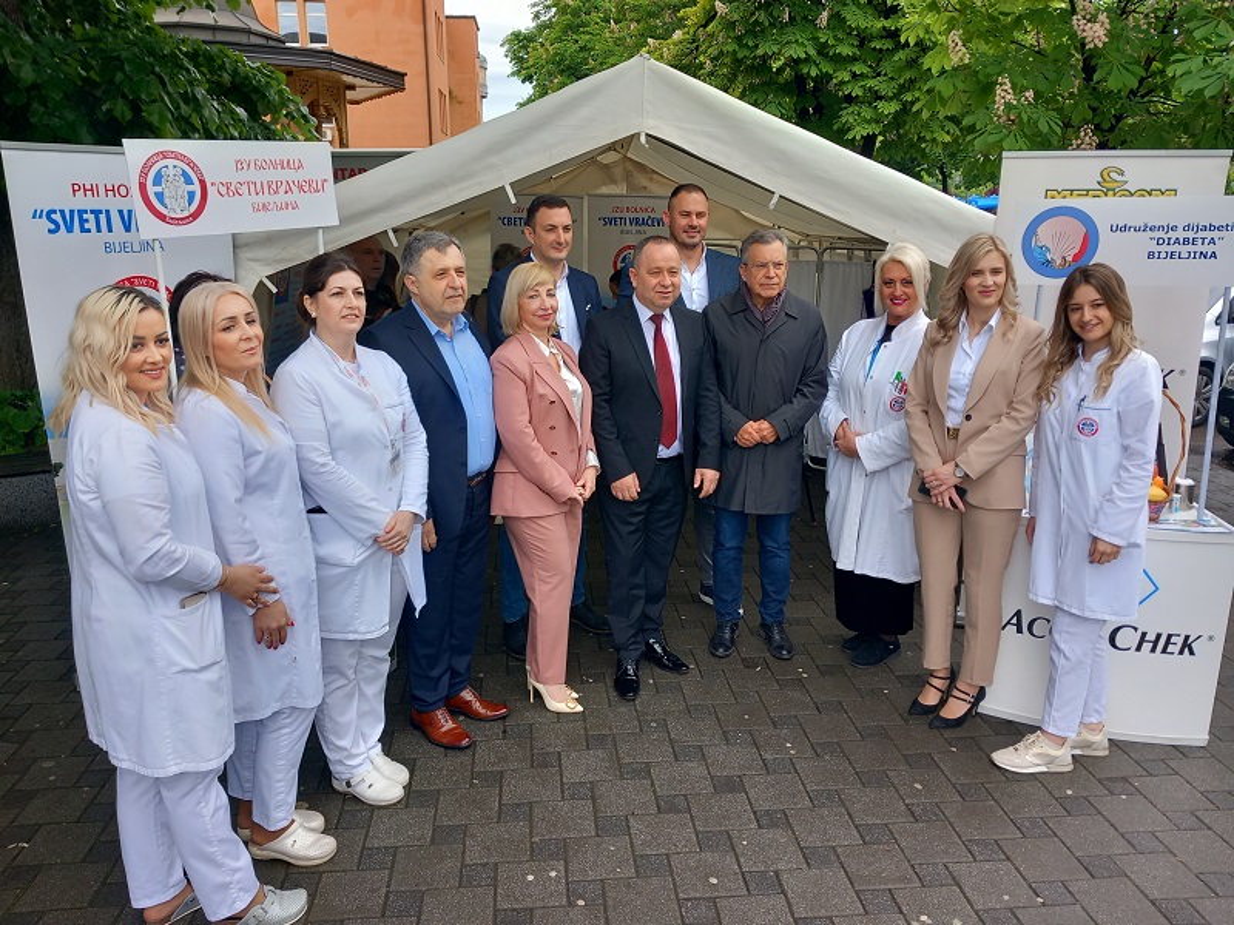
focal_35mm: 27
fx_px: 963
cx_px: 617
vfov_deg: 51.4
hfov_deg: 65.3
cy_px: 462
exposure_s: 1/100
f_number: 1.8
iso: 40
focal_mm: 4
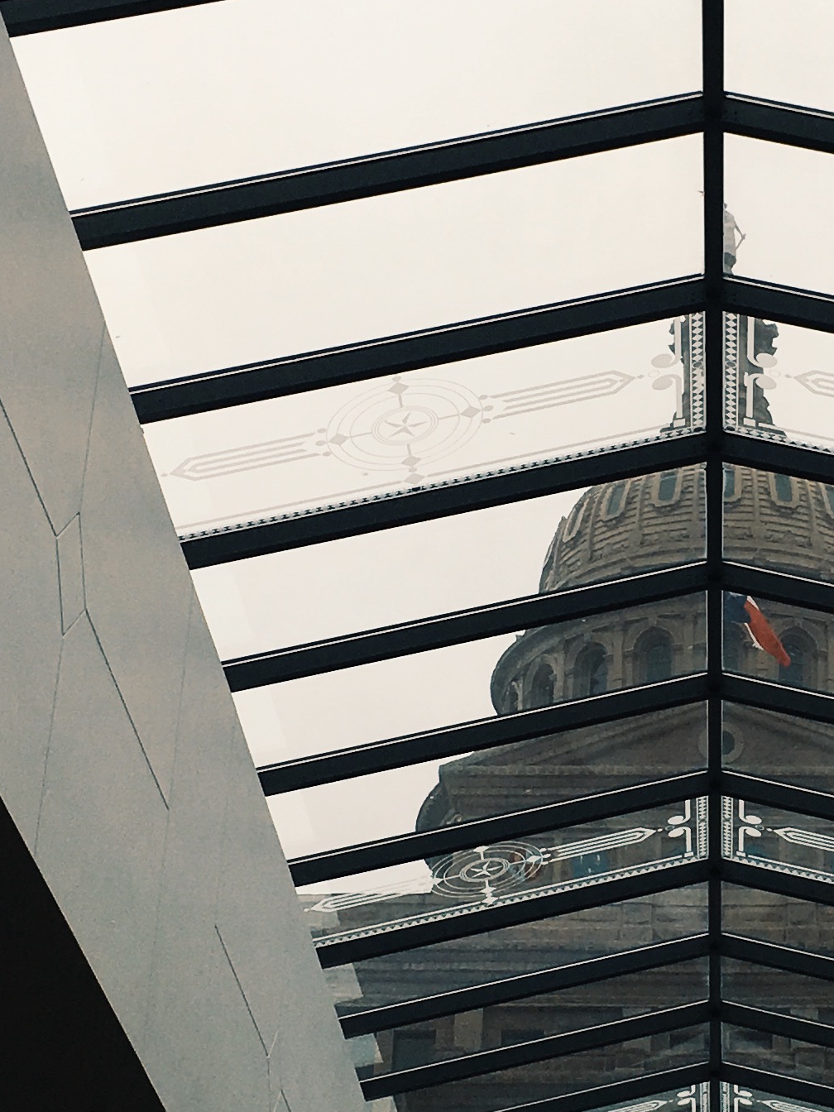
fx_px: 2795
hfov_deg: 16.8
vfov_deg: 22.5
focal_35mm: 87
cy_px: 640
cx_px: 702
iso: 25
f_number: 2.2
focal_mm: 4.15
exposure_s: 1/210
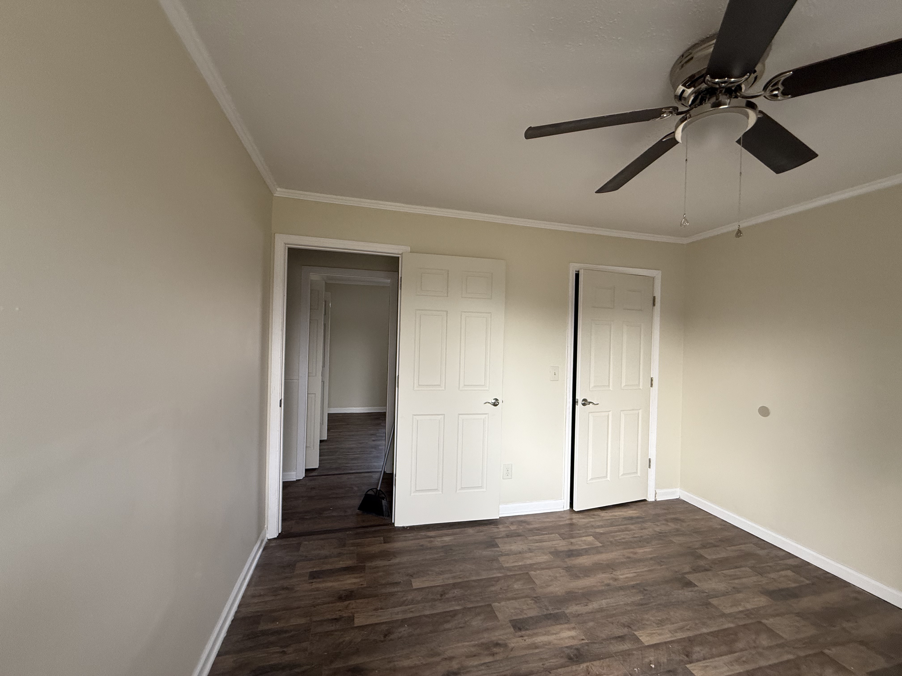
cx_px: 451
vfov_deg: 85.7
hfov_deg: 102.1
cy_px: 338
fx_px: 365
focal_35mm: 14
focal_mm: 2.22
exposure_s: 1/99
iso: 200
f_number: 2.2
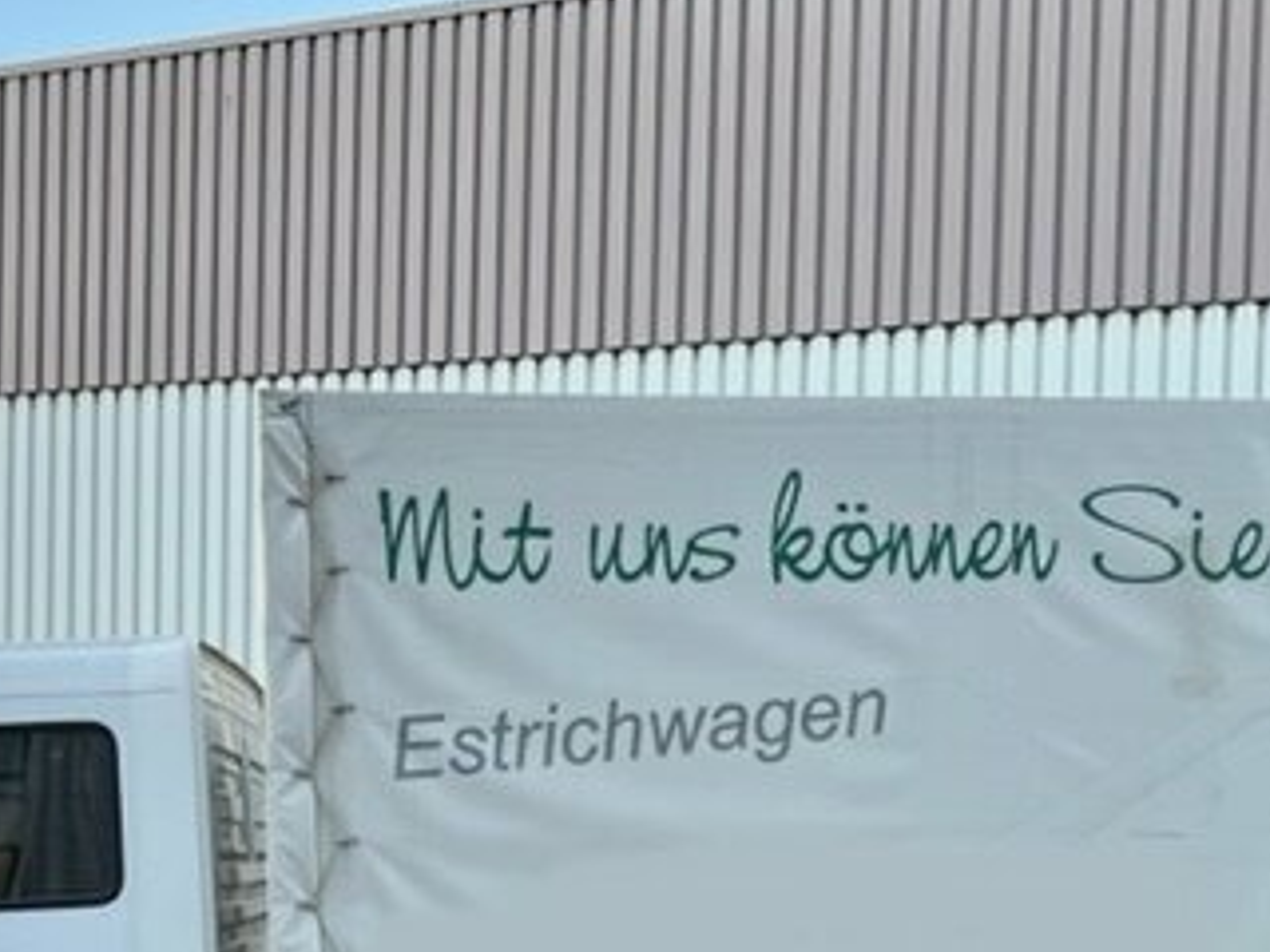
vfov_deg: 26.7
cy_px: 920
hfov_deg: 36.8
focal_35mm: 52
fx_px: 1908
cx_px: 635
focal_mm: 5.7
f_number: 1.5
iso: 64
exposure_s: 1/159
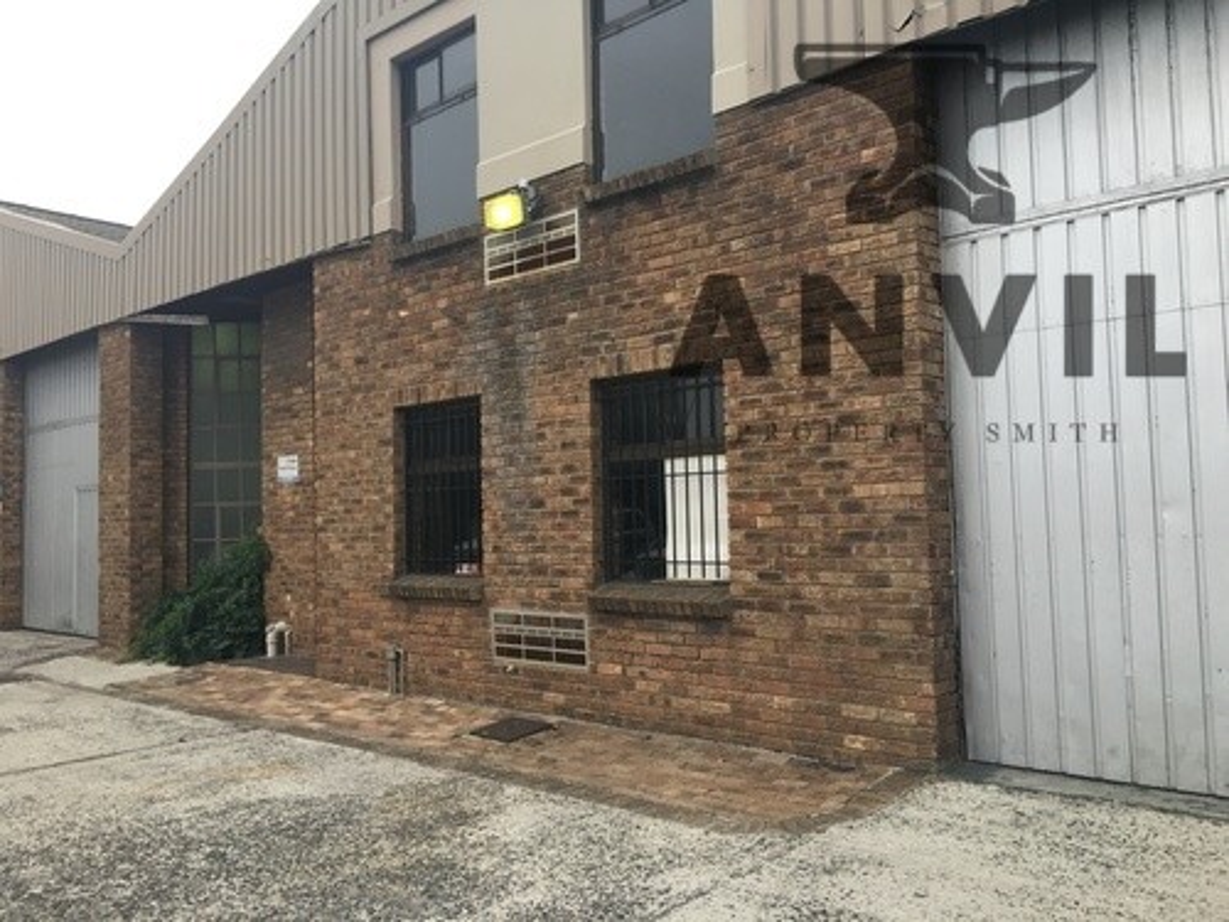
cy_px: 461
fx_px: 1030
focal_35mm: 29
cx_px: 614
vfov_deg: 48.2
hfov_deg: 61.7
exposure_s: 1/102
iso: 25
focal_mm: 4.15
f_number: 2.2
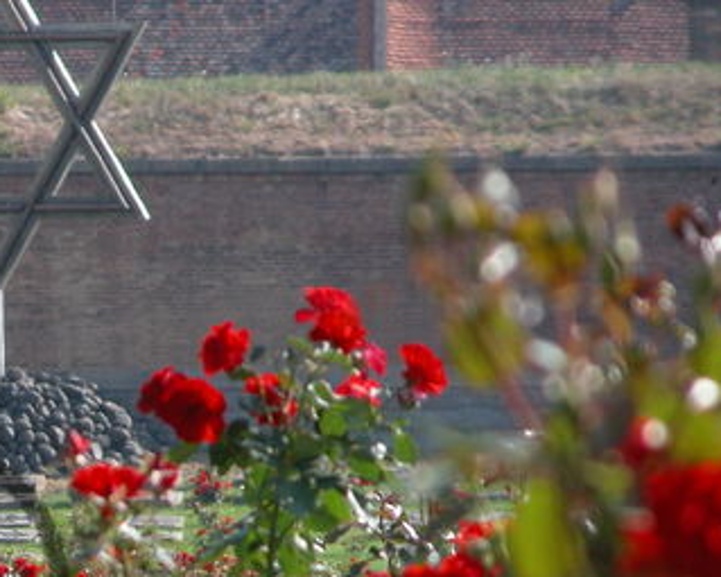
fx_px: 14613
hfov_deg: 2.8
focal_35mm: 685
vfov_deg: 2.3
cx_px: -84
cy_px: 588
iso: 100
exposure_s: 1/286
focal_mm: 71.2
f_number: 4.7
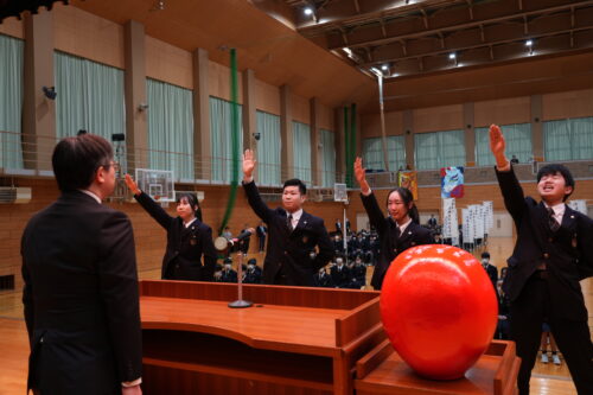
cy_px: 198
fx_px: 494
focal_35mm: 30
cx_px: 296
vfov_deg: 43.6
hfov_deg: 61.9
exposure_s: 1/30
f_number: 4
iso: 320
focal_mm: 30
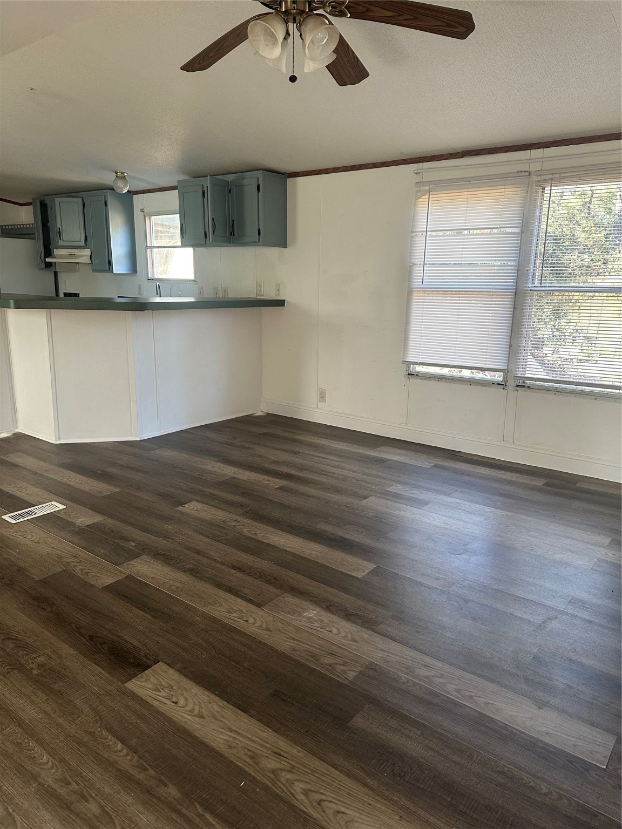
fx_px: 575
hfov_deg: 56.8
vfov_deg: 71.6
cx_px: 311
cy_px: 414
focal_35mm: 24
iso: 250
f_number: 1.78
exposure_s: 1/98
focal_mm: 6.86
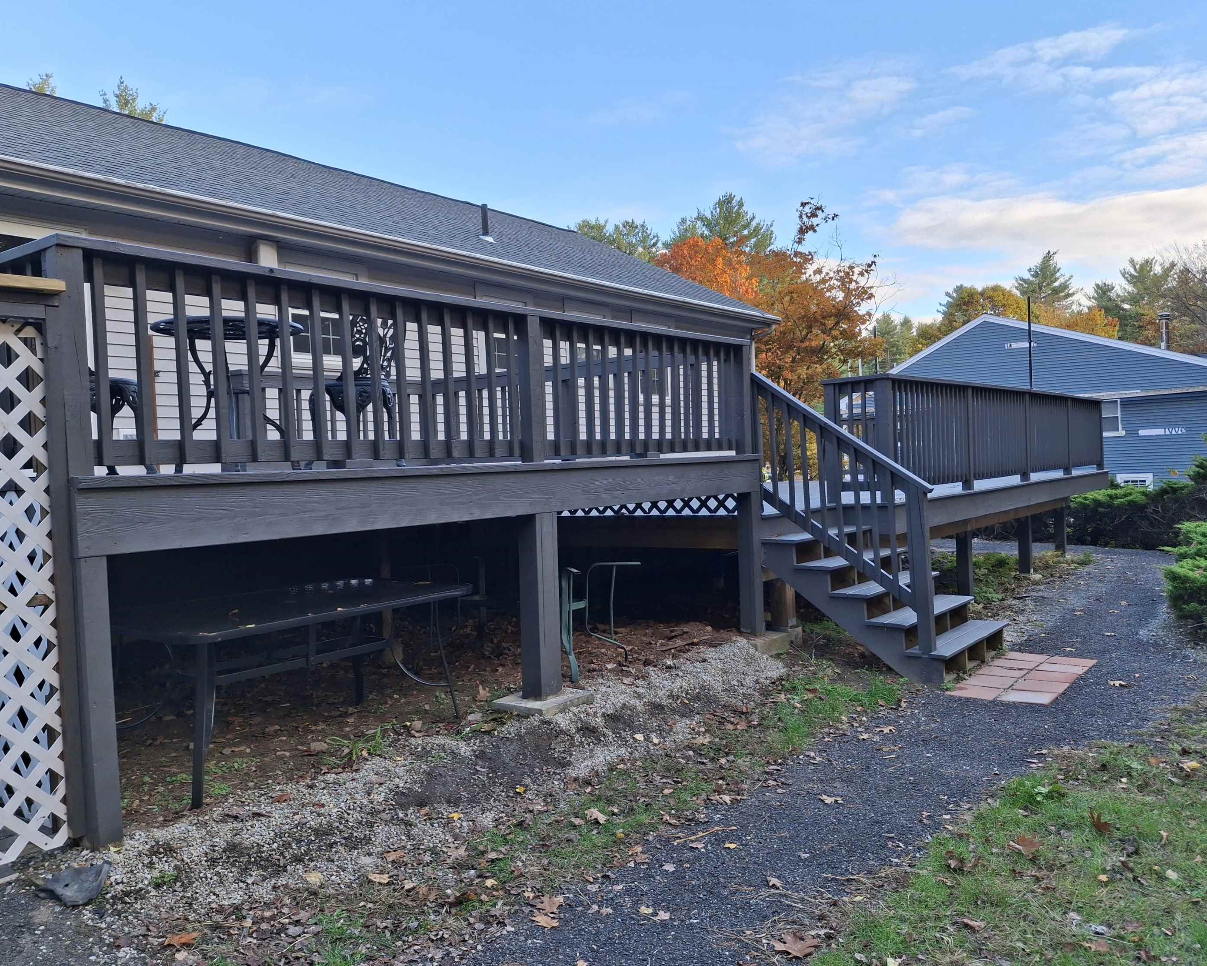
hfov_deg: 64.1
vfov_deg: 53.2
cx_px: 604
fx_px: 965
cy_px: 479
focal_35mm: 27
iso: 32
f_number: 1.8
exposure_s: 1/255
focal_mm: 4.69
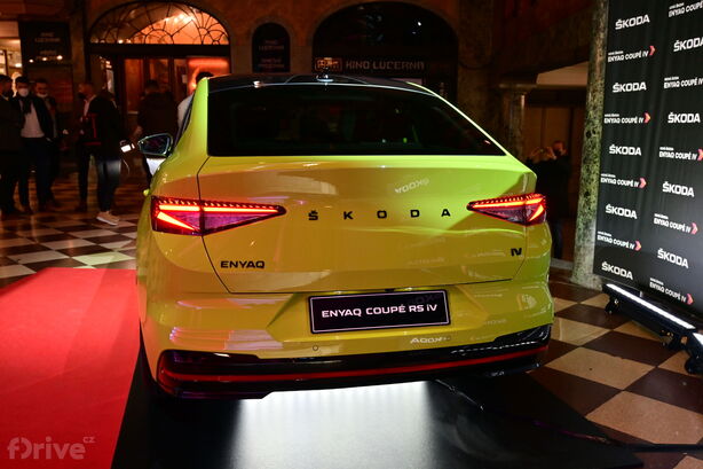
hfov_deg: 58.4
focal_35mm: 32
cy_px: 234
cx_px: 352
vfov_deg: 40.8
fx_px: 630
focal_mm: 21.5
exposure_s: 1/100
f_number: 5
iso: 800
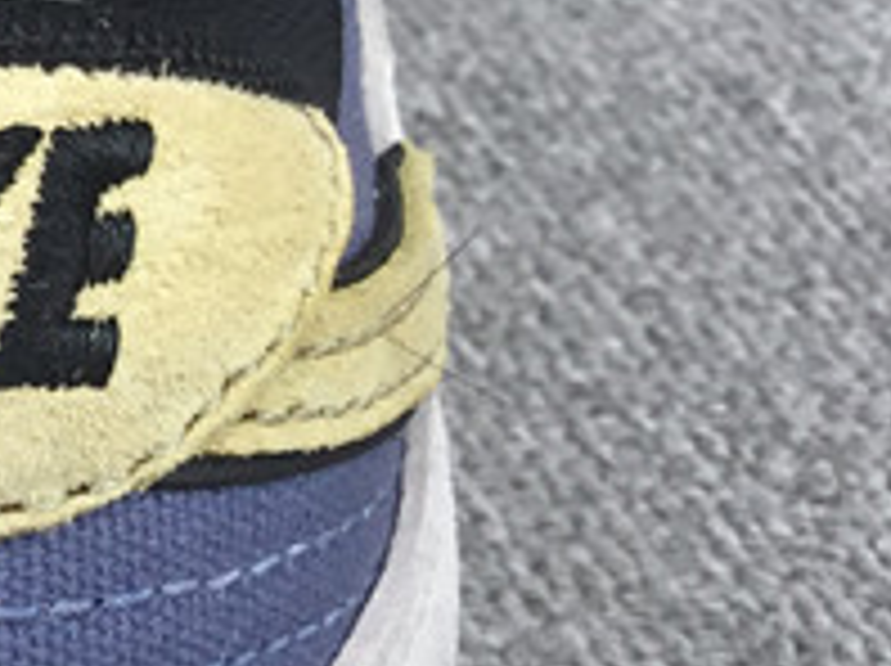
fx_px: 3625
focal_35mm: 141
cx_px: -994
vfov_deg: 10.5
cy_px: 461
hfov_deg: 12.1
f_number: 2.4
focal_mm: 3.3
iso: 25
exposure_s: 1/345
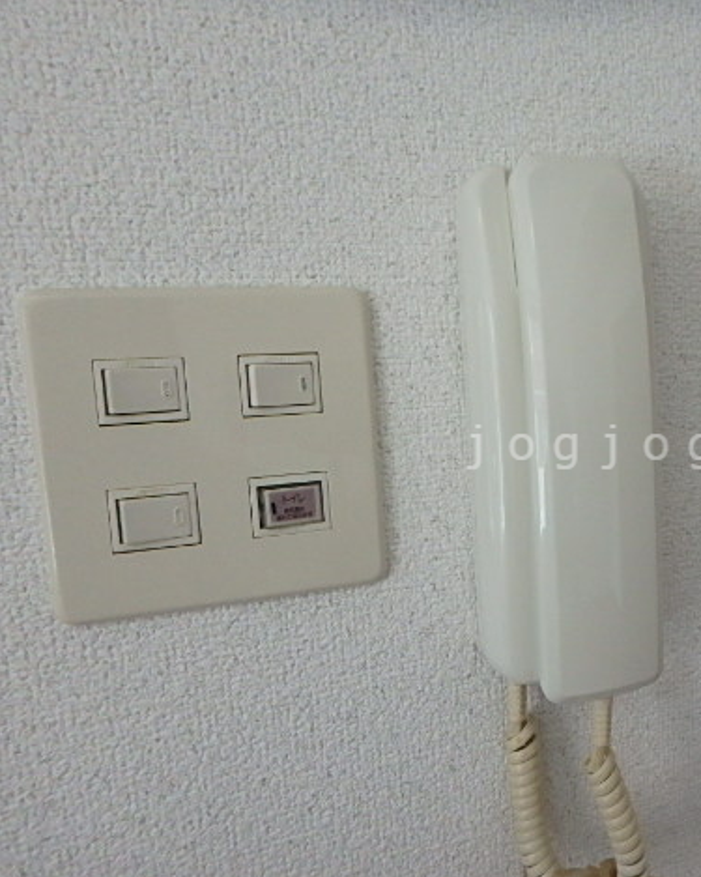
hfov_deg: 47.6
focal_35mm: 28
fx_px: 726
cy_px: 447
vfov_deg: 62.2
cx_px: 594
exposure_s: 1/125
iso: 500
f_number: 3.5
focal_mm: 3.7
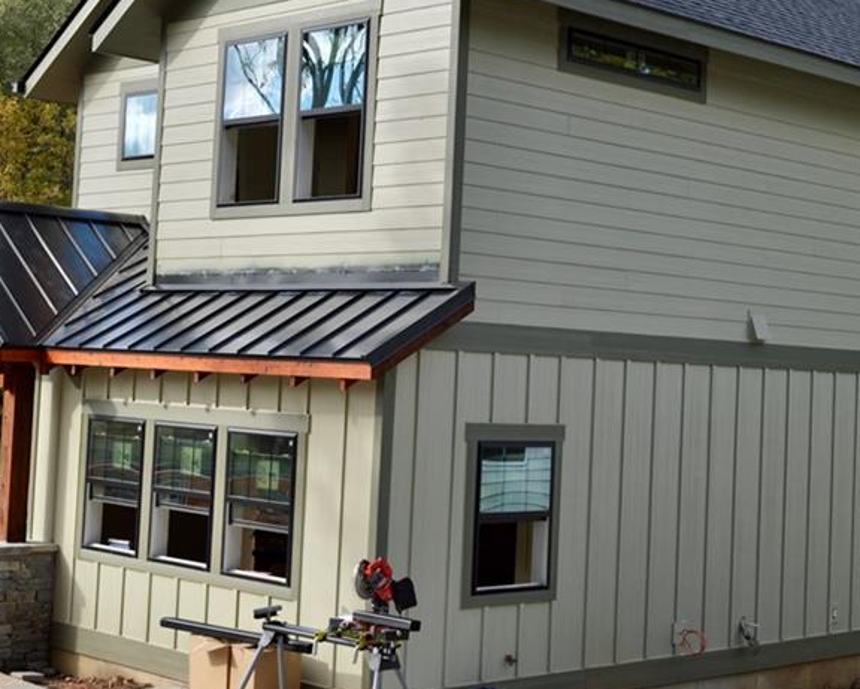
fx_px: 1655
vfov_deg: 23.4
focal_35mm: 65
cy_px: 262
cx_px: 479
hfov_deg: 29.1
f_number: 6.3
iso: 100
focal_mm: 26
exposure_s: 1/160
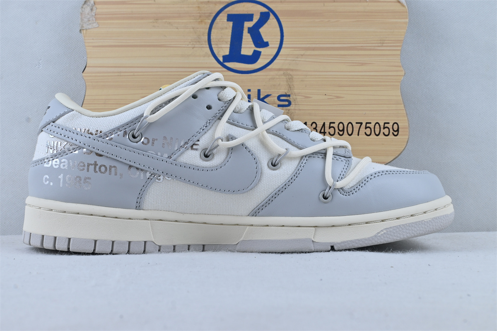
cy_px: 166
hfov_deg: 41.7
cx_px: 248
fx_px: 652
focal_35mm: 47
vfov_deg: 28.5
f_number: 10
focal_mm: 31.5
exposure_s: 1/20
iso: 100
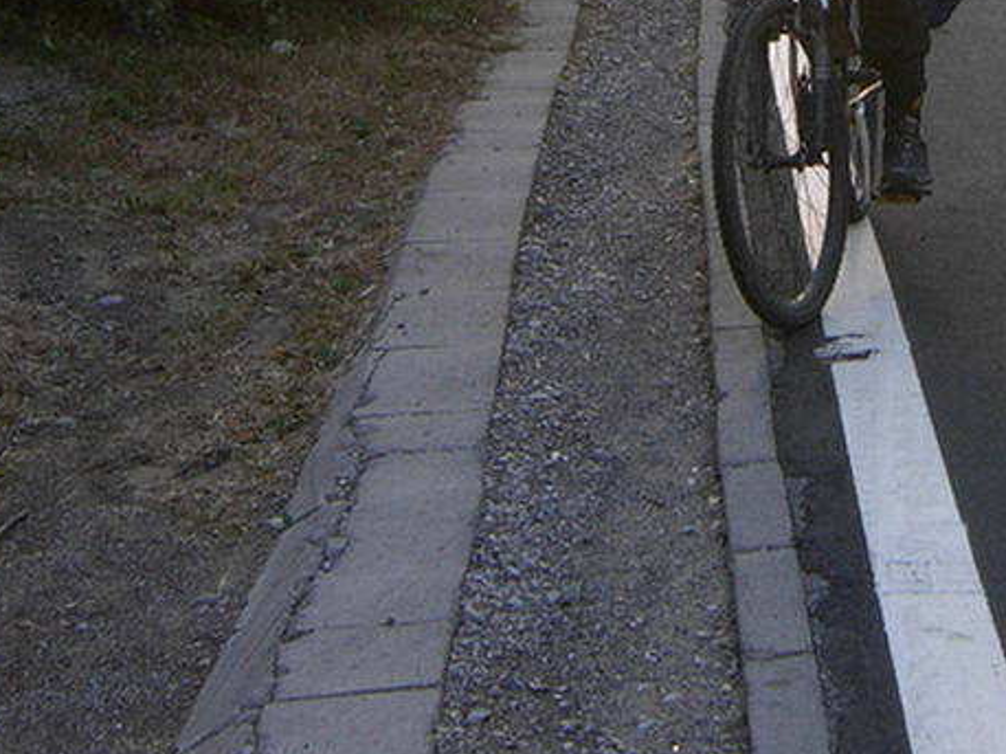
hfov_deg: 16.4
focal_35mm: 118
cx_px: 984
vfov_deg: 12.1
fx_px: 3427
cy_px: -254
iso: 50
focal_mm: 7.5
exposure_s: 1/124
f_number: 3.4
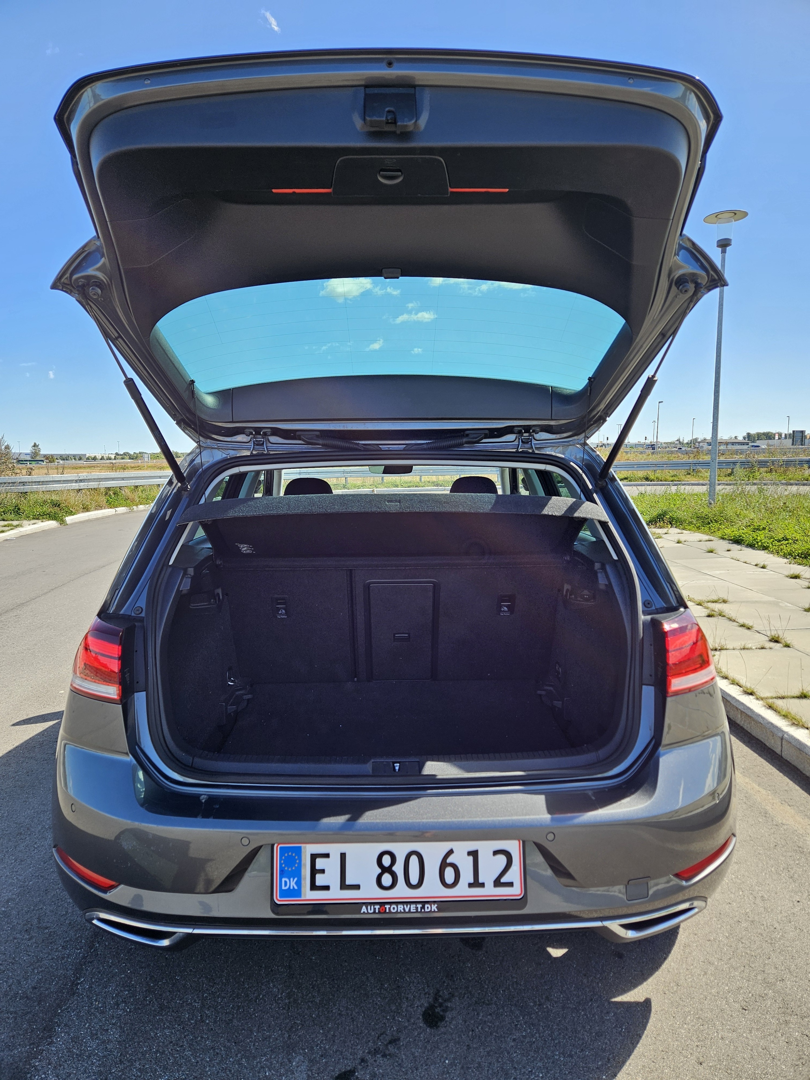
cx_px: 405
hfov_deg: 58.9
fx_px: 718
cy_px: 540
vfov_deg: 73.9
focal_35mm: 23
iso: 25
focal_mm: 5.4
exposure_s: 1/556
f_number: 1.8
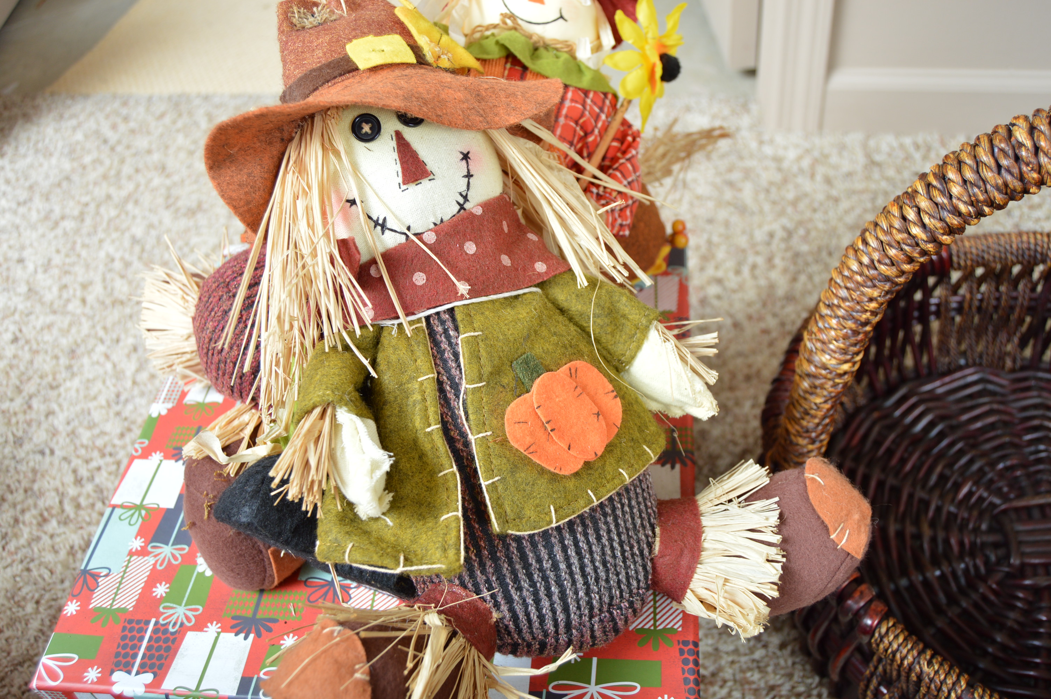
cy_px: 350
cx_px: 526
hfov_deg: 57.3
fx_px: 963
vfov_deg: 39.9
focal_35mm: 33
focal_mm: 22
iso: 200
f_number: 3.5
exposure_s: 1/200
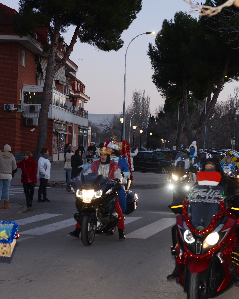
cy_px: 150
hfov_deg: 21.6
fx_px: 628
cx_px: 121
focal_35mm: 71
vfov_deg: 26.8
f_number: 5
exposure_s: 1/80
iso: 280
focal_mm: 50
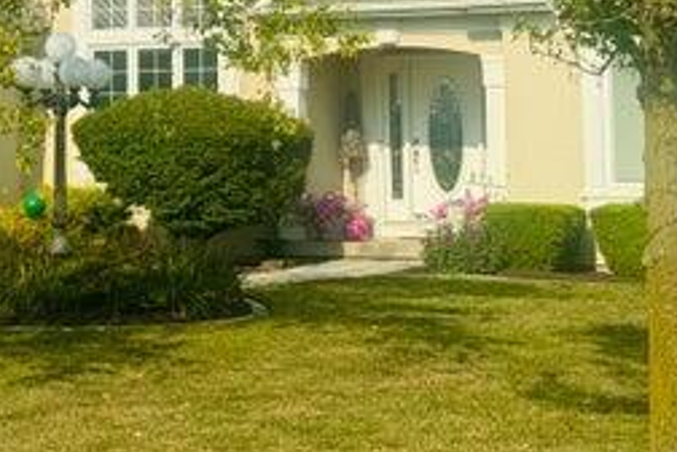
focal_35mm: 127
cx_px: 16
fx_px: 2388
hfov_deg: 15.9
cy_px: -97
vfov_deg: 10.6
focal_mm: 6.76
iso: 64
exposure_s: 1/5848
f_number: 1.78
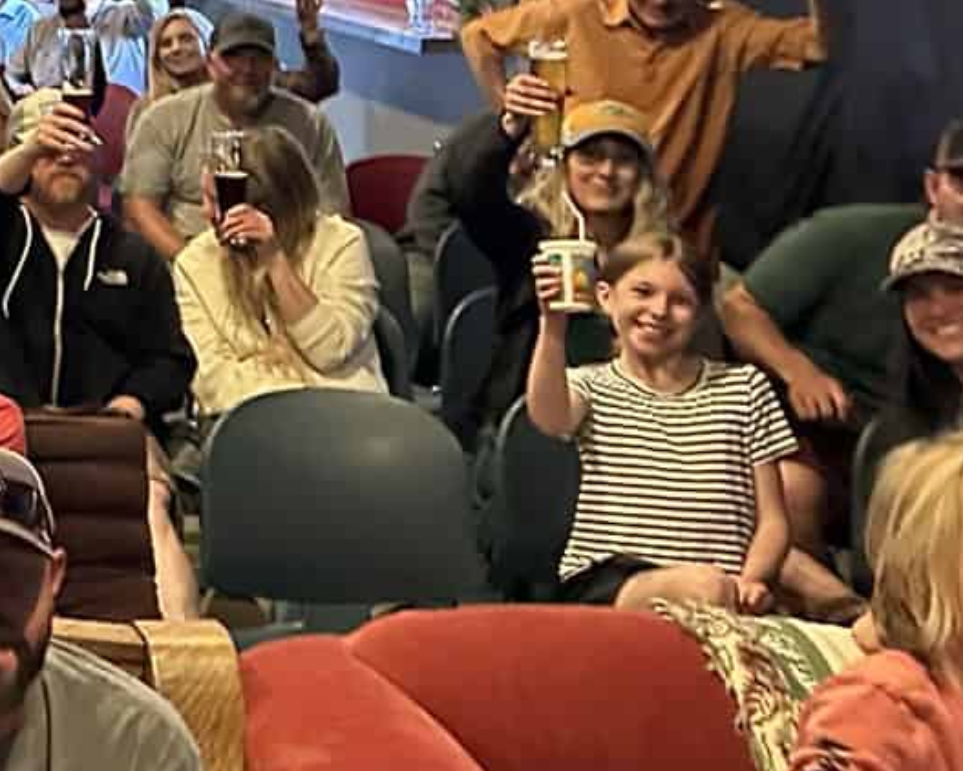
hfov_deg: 16.8
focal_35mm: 91
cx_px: -853
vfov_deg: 16.7
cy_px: 86
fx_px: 2595
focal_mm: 6.9
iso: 1000
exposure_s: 1/60
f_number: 1.8
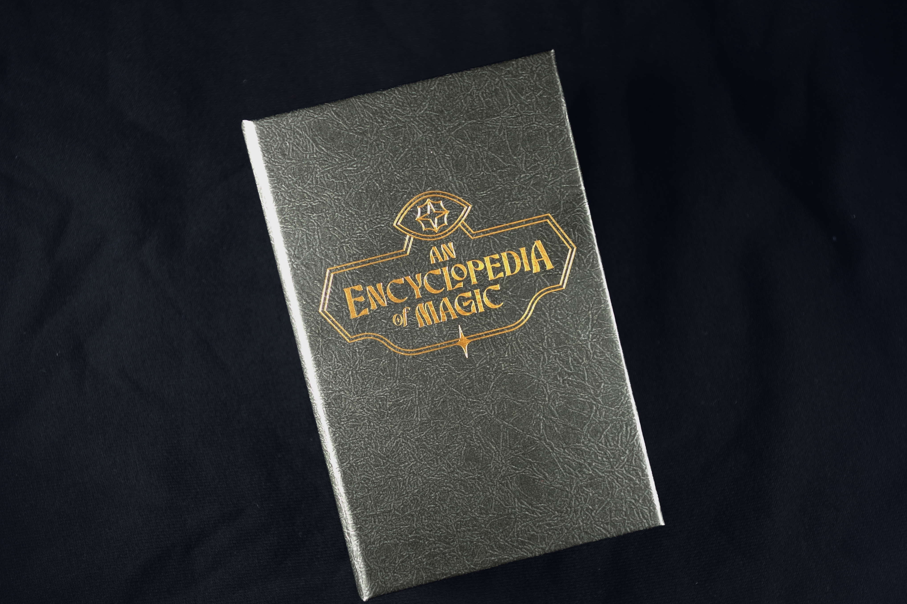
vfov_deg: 23.0
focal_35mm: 59
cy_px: 326
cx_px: 441
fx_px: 1486
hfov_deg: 33.9
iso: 100
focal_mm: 16.2
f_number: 3.2
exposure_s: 1/8
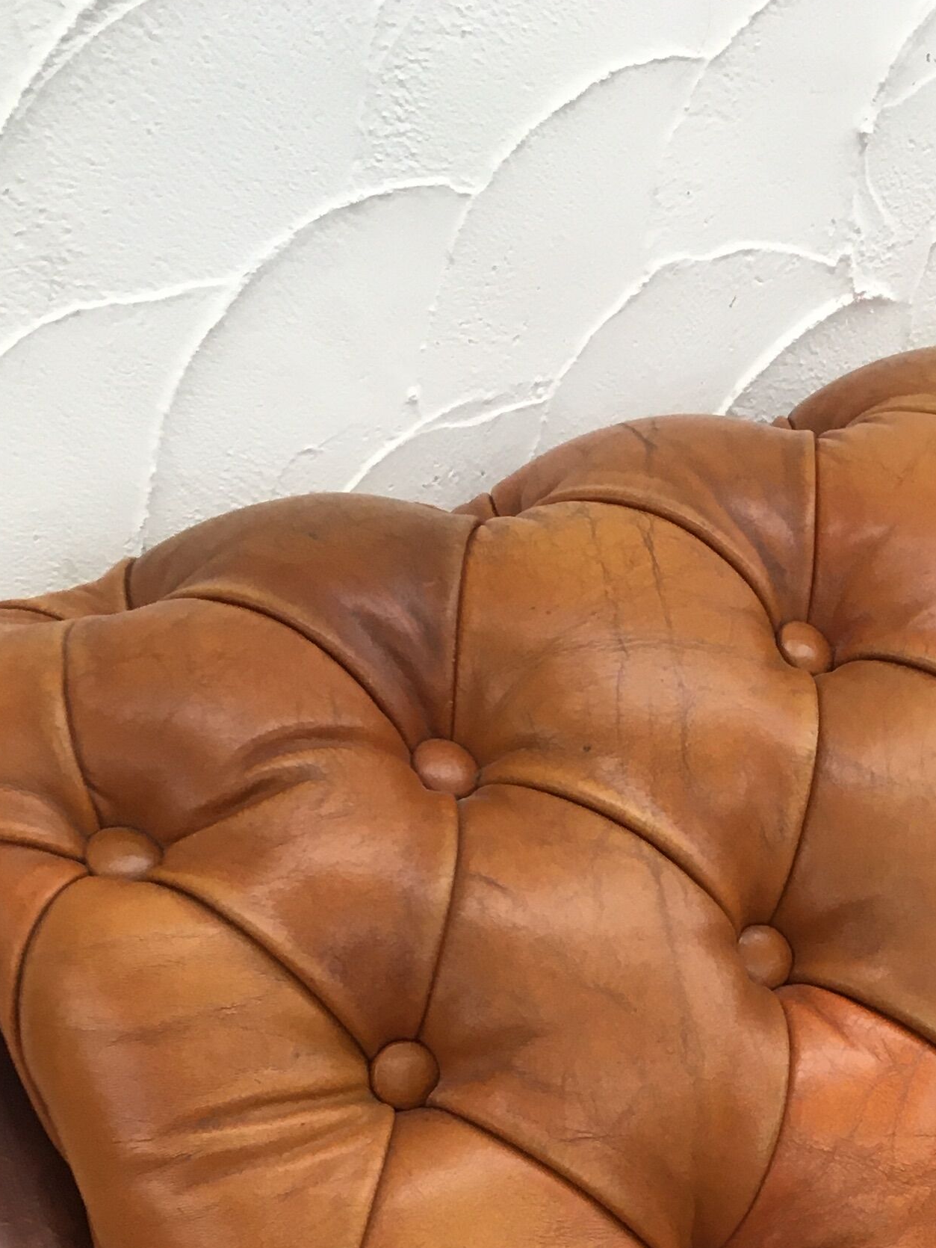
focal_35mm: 70
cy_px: 1413
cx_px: 917
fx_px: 2523
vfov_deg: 25.5
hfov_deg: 20.4
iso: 40
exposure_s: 1/33
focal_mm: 4.15
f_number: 2.2
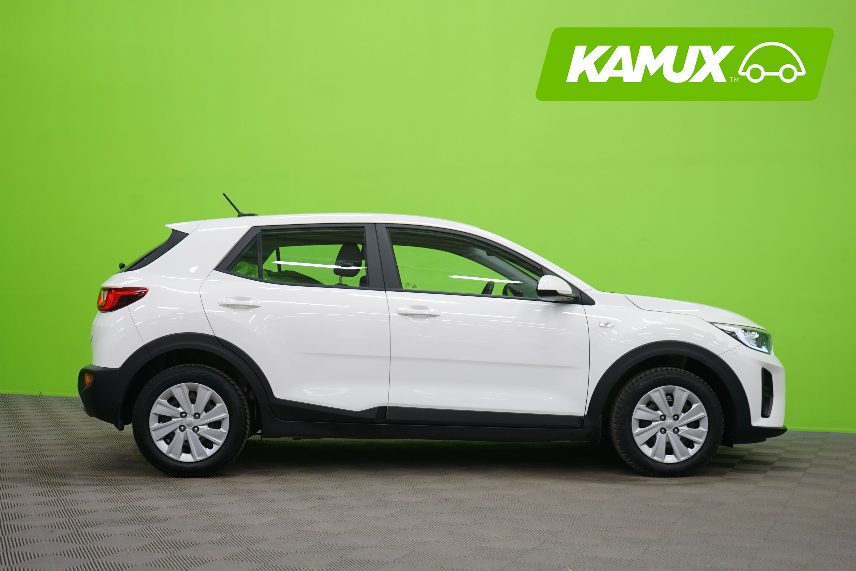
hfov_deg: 42.7
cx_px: 428
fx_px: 1094
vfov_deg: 29.2
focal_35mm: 46
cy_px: 286
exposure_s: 1/10
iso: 400
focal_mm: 46
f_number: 4.5
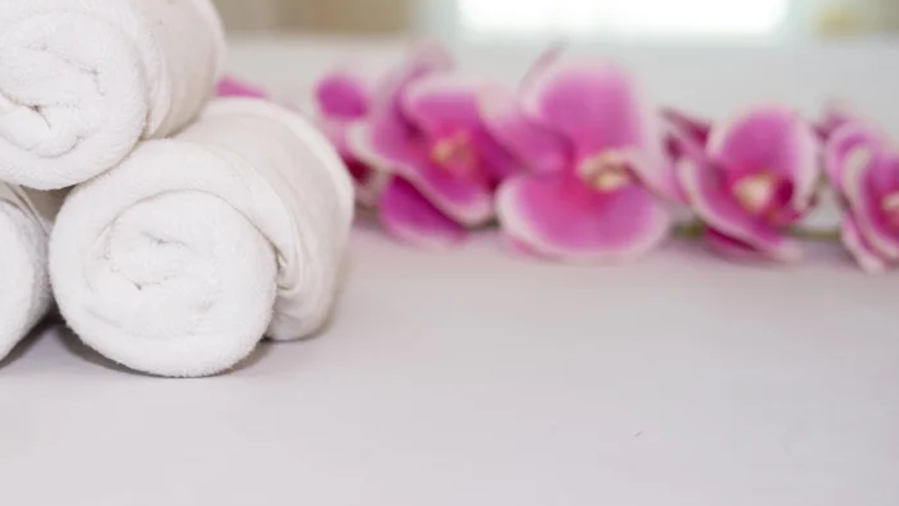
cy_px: 97
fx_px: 1835
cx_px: 308
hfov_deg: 27.4
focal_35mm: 77
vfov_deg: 15.6
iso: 100
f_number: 2.8
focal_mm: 50
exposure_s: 1/125
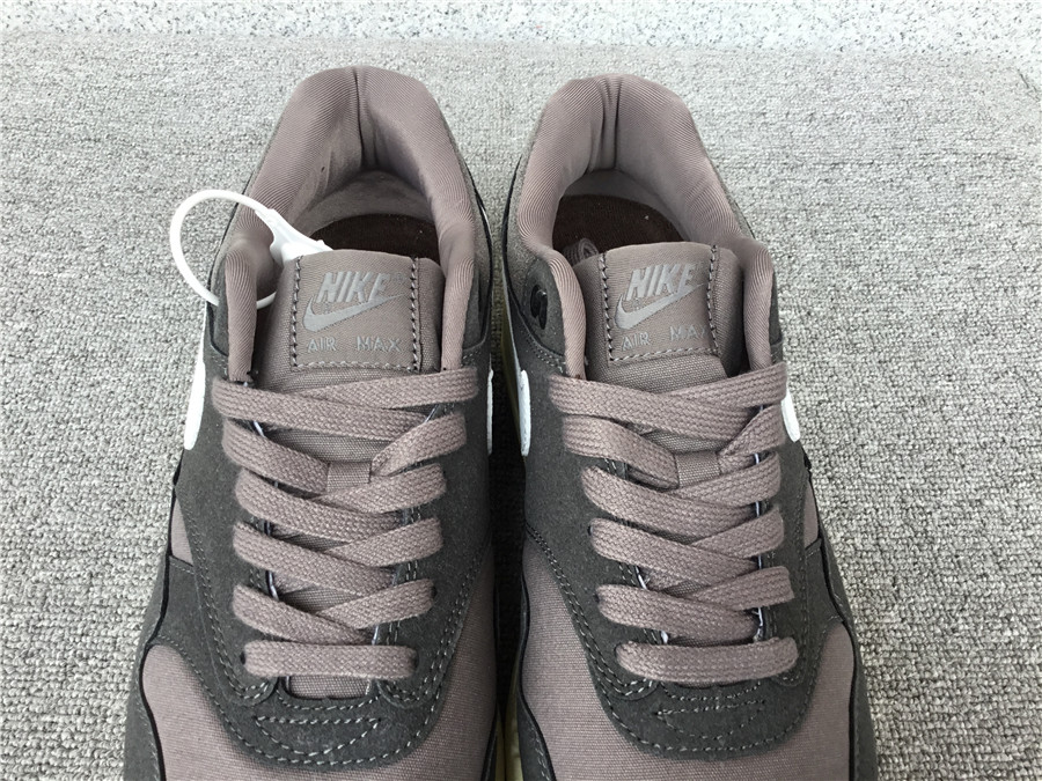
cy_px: 390
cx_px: 521
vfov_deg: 45.4
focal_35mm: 31
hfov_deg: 58.4
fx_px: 933
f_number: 2.4
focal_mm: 3.3
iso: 25
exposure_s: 1/100
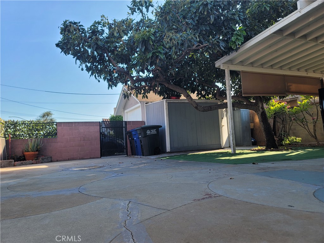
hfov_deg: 69.4
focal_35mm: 25
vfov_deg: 54.9
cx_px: 162
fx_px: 234
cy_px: 122
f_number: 1.8
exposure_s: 1/353
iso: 20
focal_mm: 7
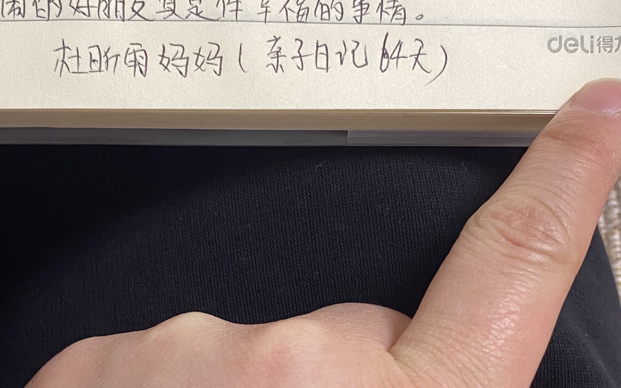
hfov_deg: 34.4
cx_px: 240
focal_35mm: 59
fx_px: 999
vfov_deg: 21.4
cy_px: 371
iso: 125
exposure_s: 1/83
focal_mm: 4.25
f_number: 1.8
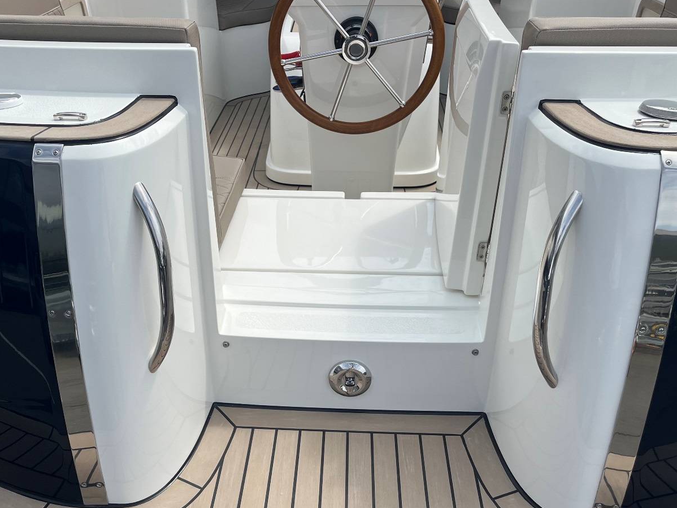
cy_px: 290
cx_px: 319
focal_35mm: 35
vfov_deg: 40.6
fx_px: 685
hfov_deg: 52.6
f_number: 1.6
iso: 50
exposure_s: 1/5076
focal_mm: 5.1
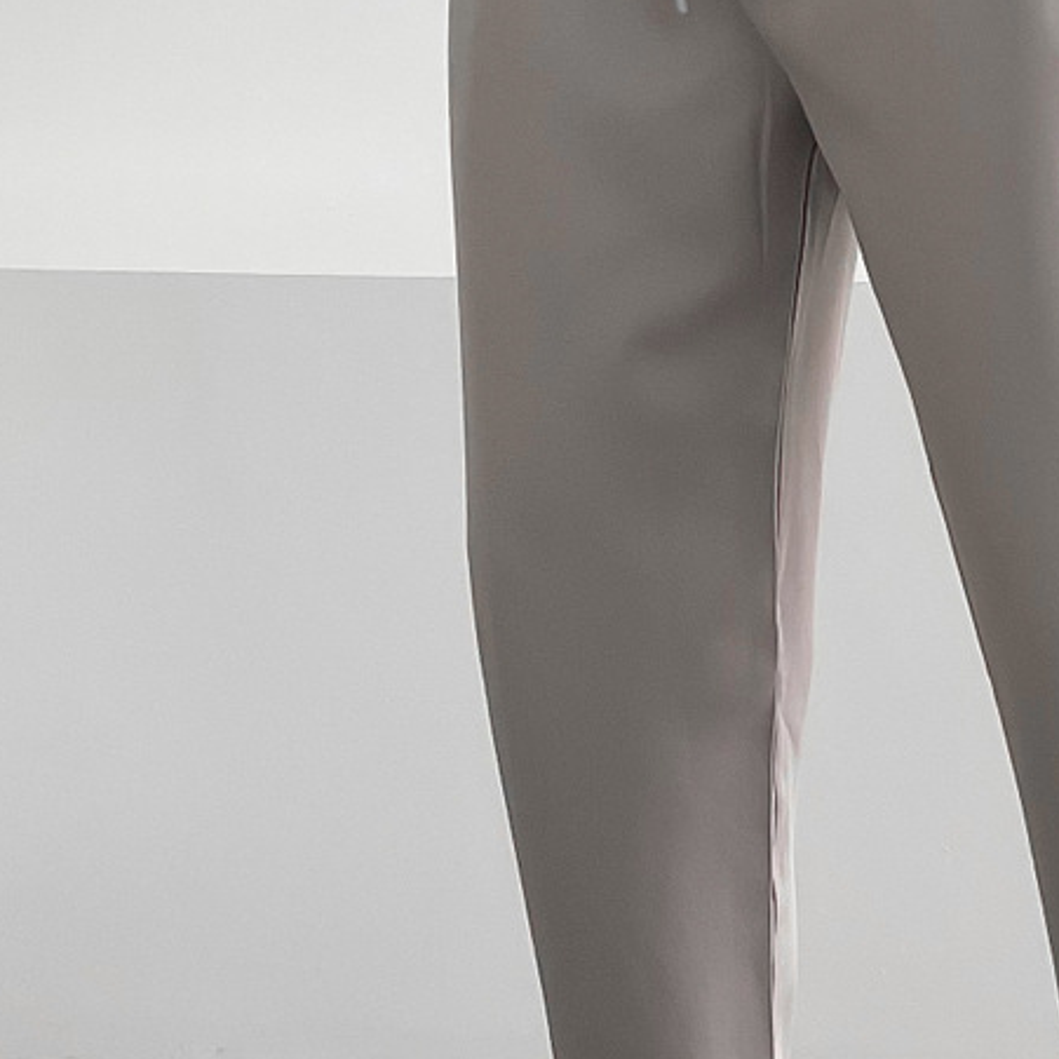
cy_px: 608
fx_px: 3150
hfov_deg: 18.9
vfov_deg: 19.1
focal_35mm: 91
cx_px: 848
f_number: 1.8
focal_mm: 3
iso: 50
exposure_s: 1/120
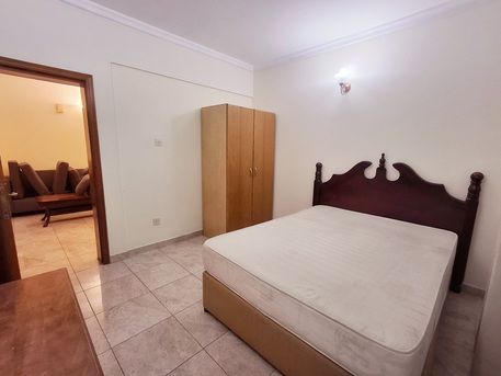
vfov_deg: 78.1
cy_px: 188
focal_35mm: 16
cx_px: 250
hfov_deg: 94.5
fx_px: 232
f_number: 2.2
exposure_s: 1/40
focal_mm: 1.64
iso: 64
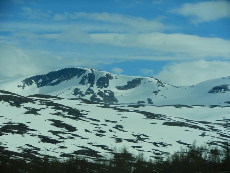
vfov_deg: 10.3
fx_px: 957
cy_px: 86
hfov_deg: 13.7
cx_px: 115
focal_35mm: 144
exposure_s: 1/800
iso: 160
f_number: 5.2
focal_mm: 25.9
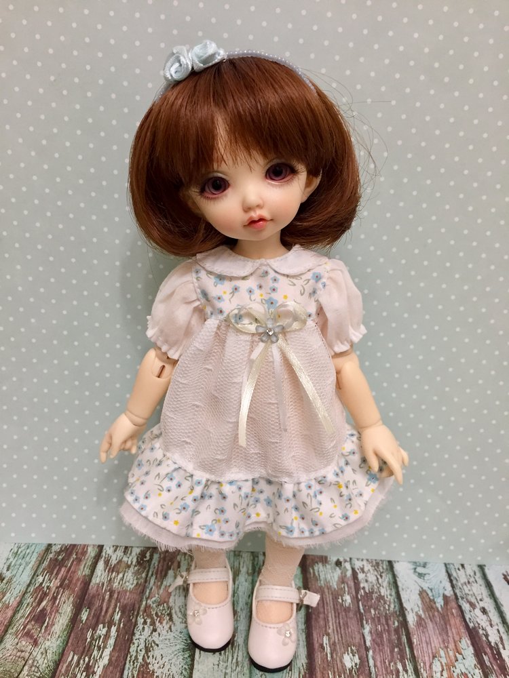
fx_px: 569
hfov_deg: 48.2
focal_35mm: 29
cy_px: 339
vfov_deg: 61.7
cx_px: 254
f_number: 2.2
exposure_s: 1/33
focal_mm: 4.15
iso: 125
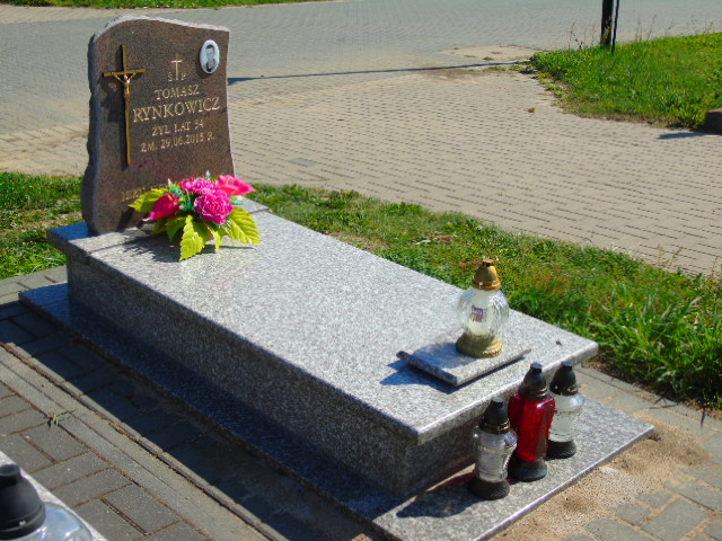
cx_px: 361
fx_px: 959
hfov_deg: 41.2
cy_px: 270
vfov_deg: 31.5
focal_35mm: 46
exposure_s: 1/800
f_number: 4.1
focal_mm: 8.2
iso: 80
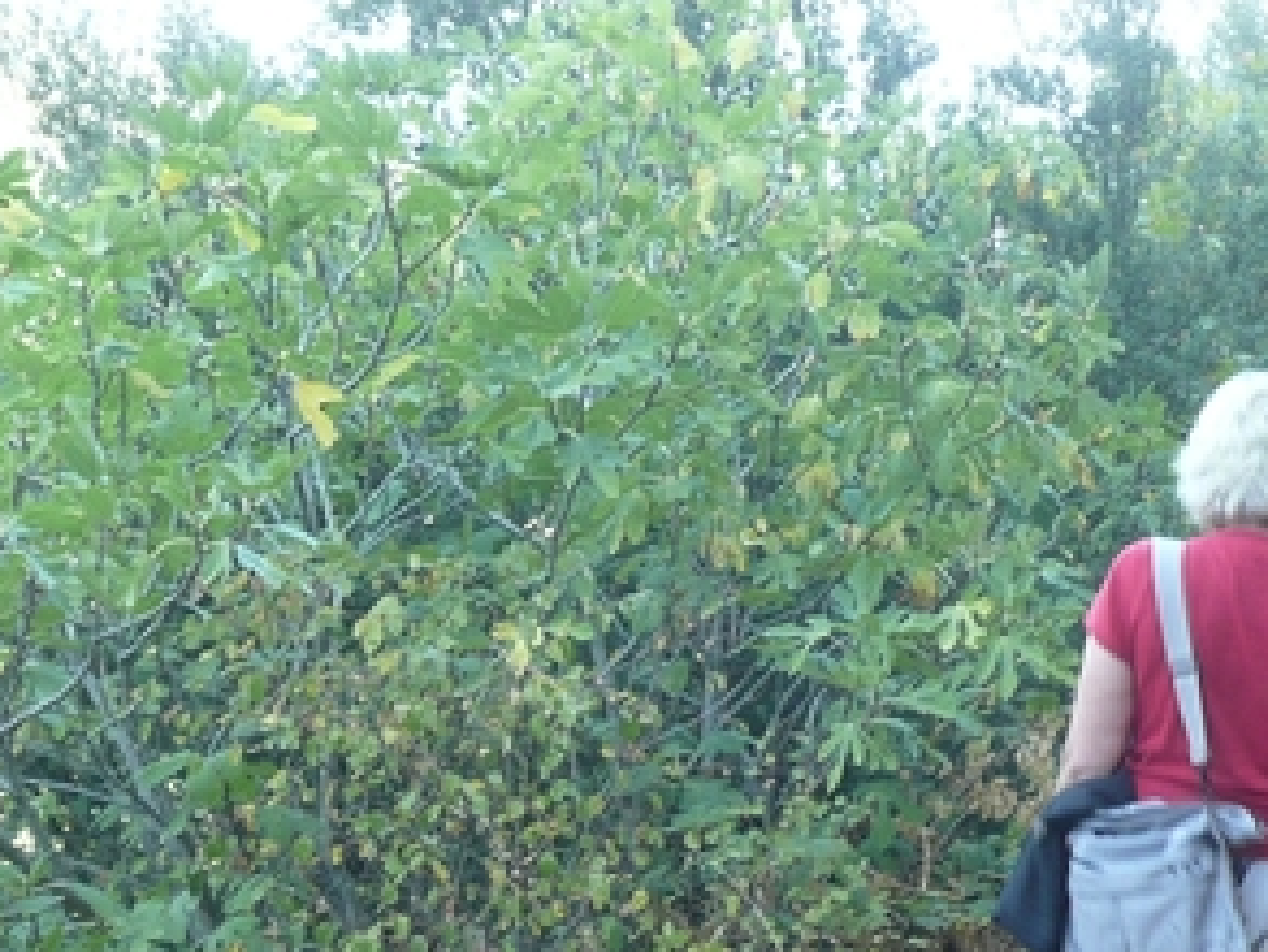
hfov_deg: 23.1
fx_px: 3078
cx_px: 887
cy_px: 524
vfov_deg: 17.6
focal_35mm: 84
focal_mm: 5.5
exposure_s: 1/30
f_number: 3.6
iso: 100
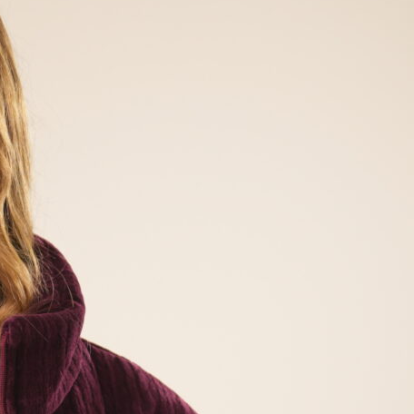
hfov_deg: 7.4
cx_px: -80
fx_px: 3180
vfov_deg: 7.3
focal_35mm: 235
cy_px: 651
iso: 1600
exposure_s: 1/125
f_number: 4
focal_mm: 70
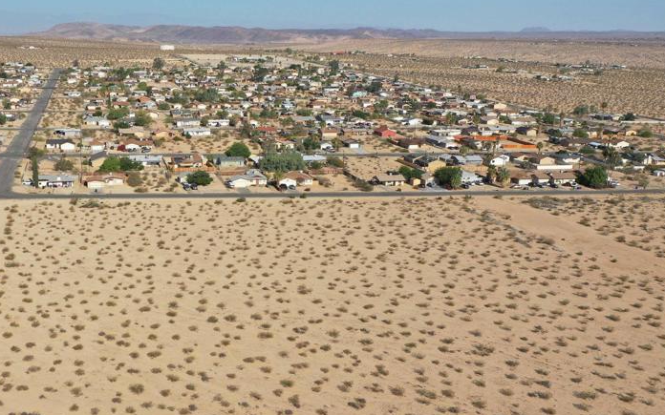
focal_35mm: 42
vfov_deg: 30.5
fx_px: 761
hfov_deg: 46.2
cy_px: 242
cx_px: 205
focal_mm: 10.26
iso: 100
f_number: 5.6
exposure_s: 1/320
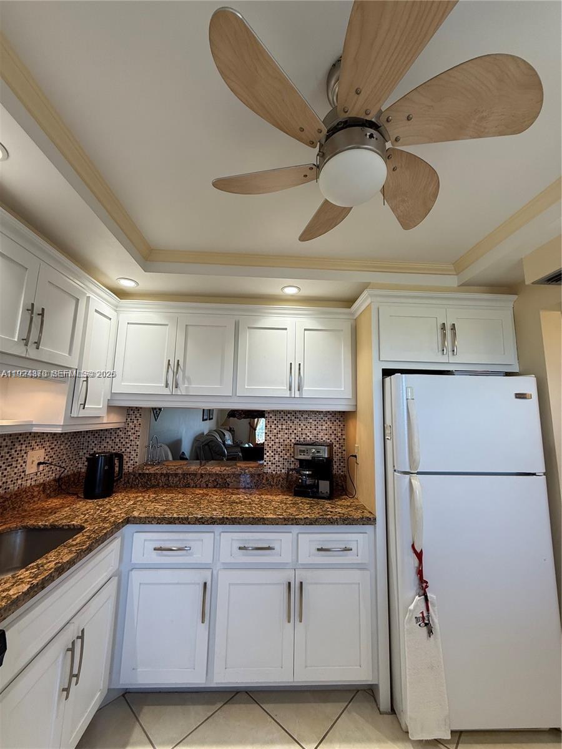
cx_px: 281
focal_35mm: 14
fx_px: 303
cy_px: 374
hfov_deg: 85.7
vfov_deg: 102.1
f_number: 2.2
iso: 125
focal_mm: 2.22
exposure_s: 1/120
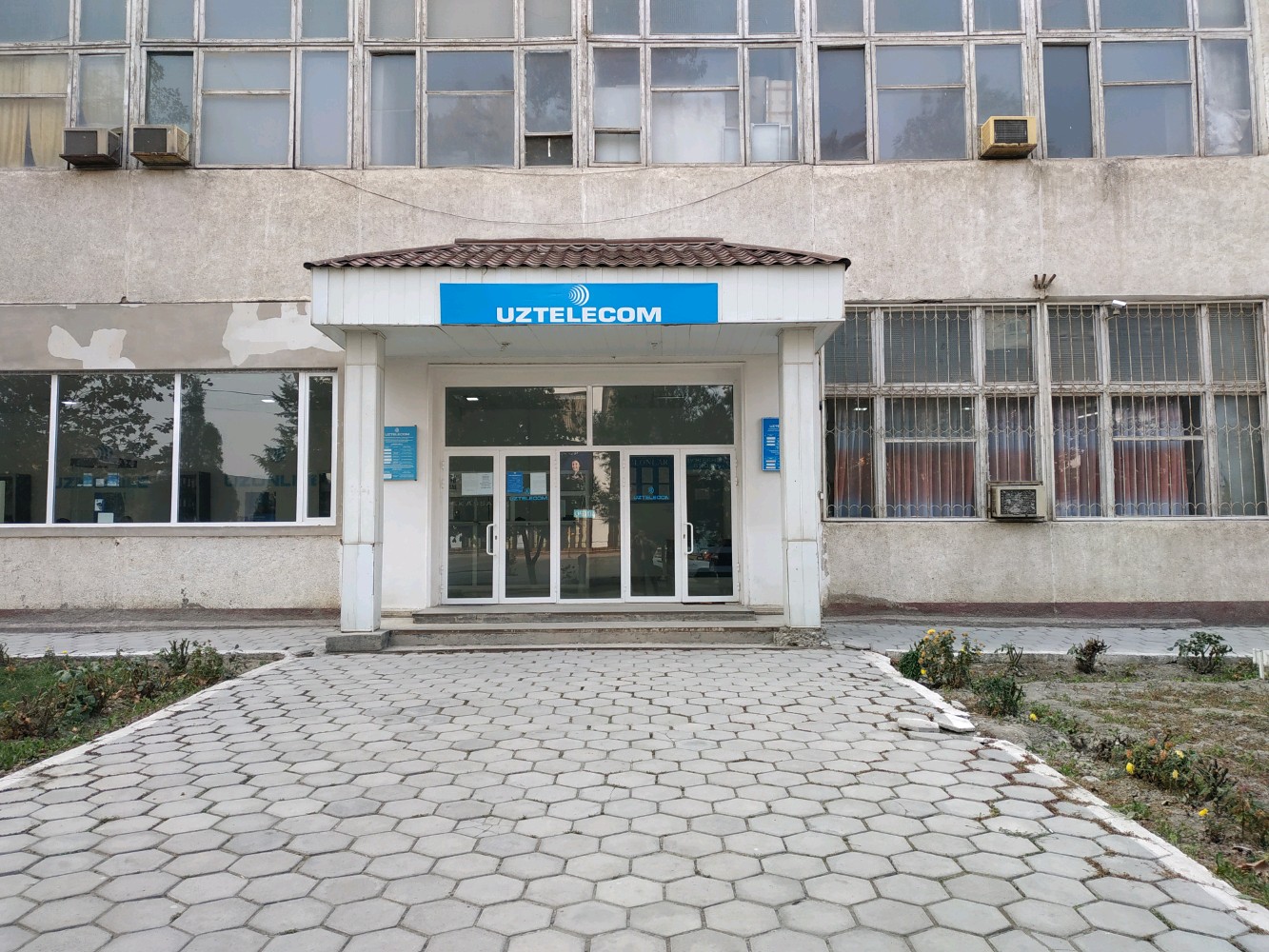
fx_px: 880
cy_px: 476
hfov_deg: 71.6
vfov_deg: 56.8
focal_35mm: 24
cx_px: 634
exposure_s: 1/227
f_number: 1.9
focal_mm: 3.94
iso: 100
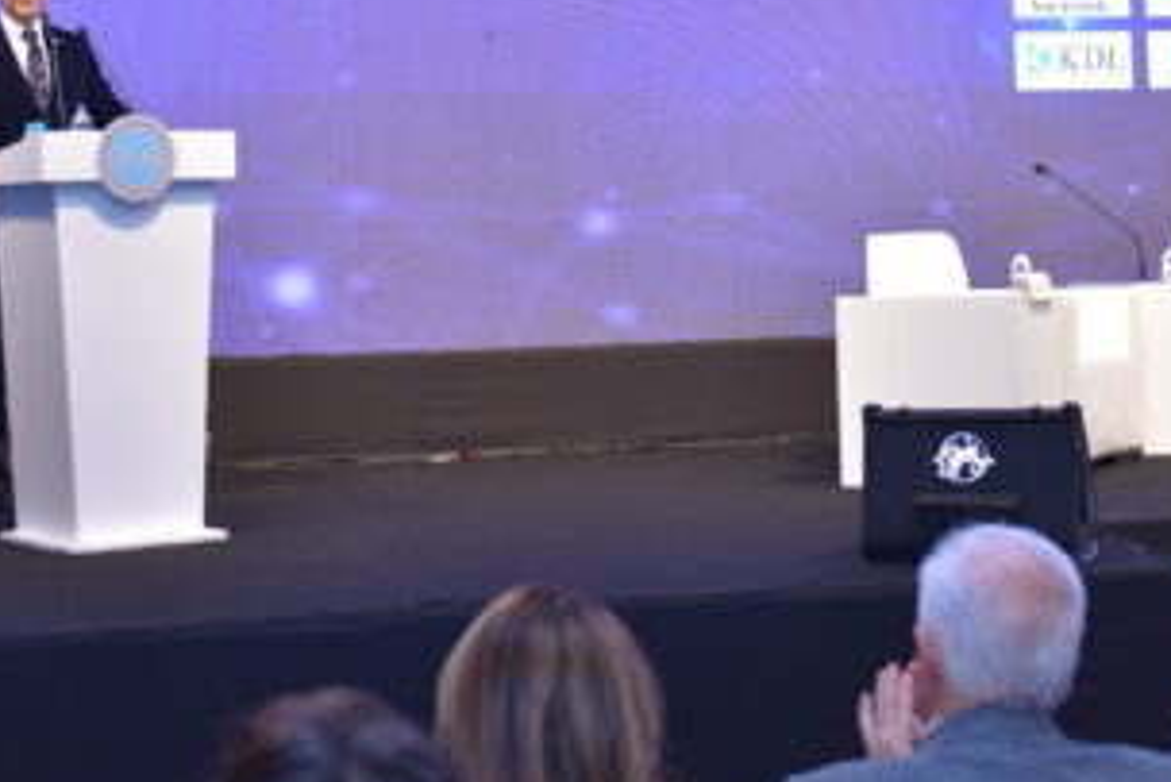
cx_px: 589
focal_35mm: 75
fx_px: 2441
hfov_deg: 27.0
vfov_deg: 17.8
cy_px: 33
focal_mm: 38
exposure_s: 1/125
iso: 640
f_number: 3.2
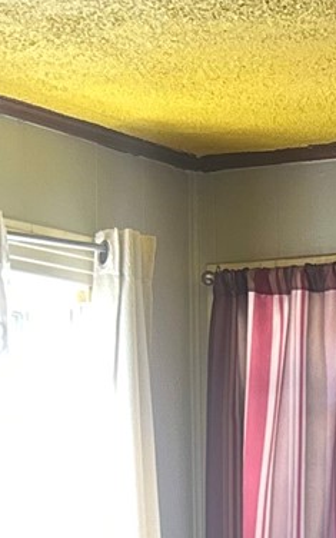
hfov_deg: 8.5
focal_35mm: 150
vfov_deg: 13.5
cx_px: 503
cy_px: 652
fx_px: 2198
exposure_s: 1/60
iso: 160
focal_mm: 5.7
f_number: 1.5
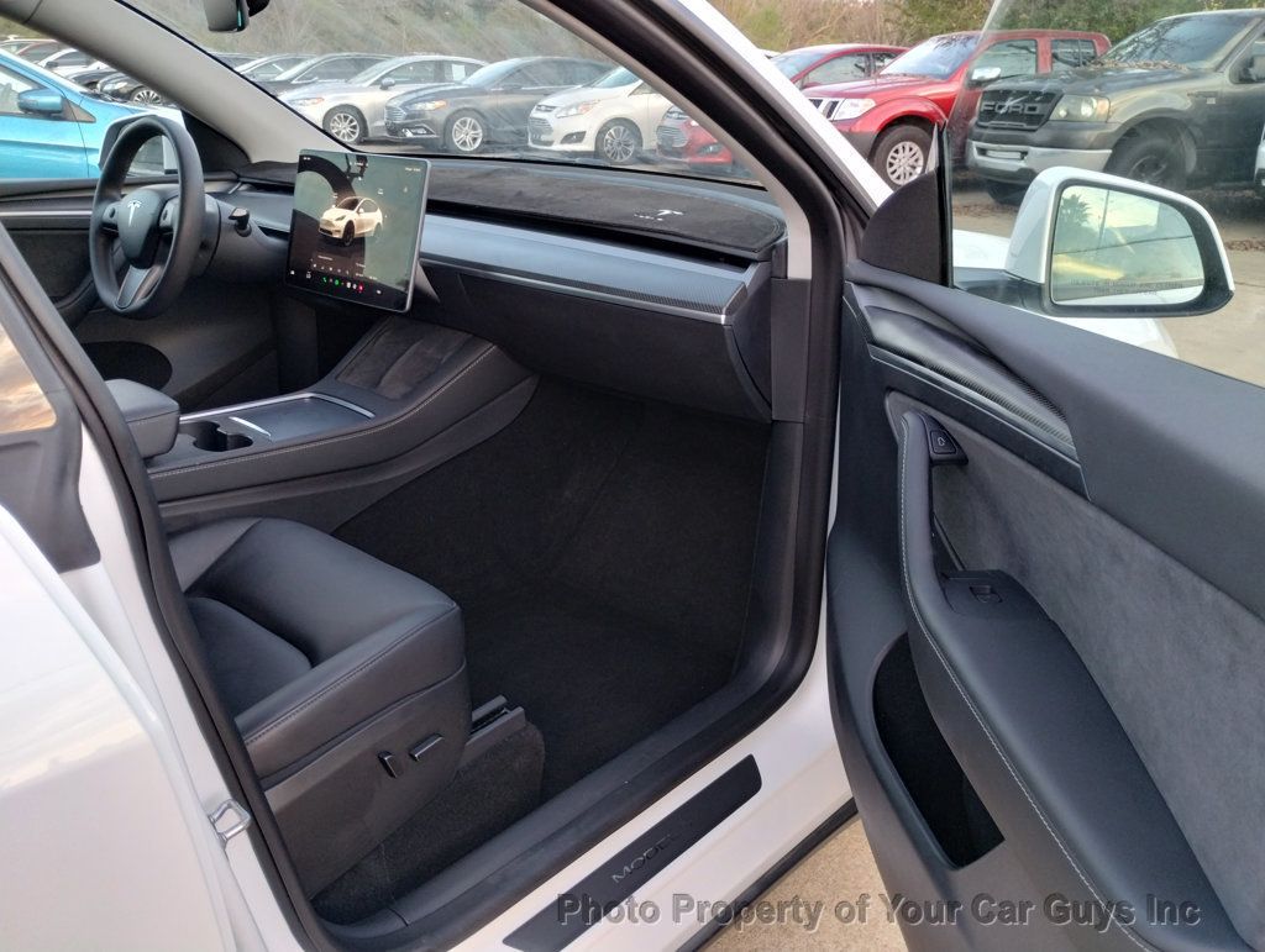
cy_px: 476
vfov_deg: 49.9
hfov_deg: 63.4
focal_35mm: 28
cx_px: 632
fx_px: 1025
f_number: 1.8
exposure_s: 1/40
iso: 372
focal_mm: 4.27
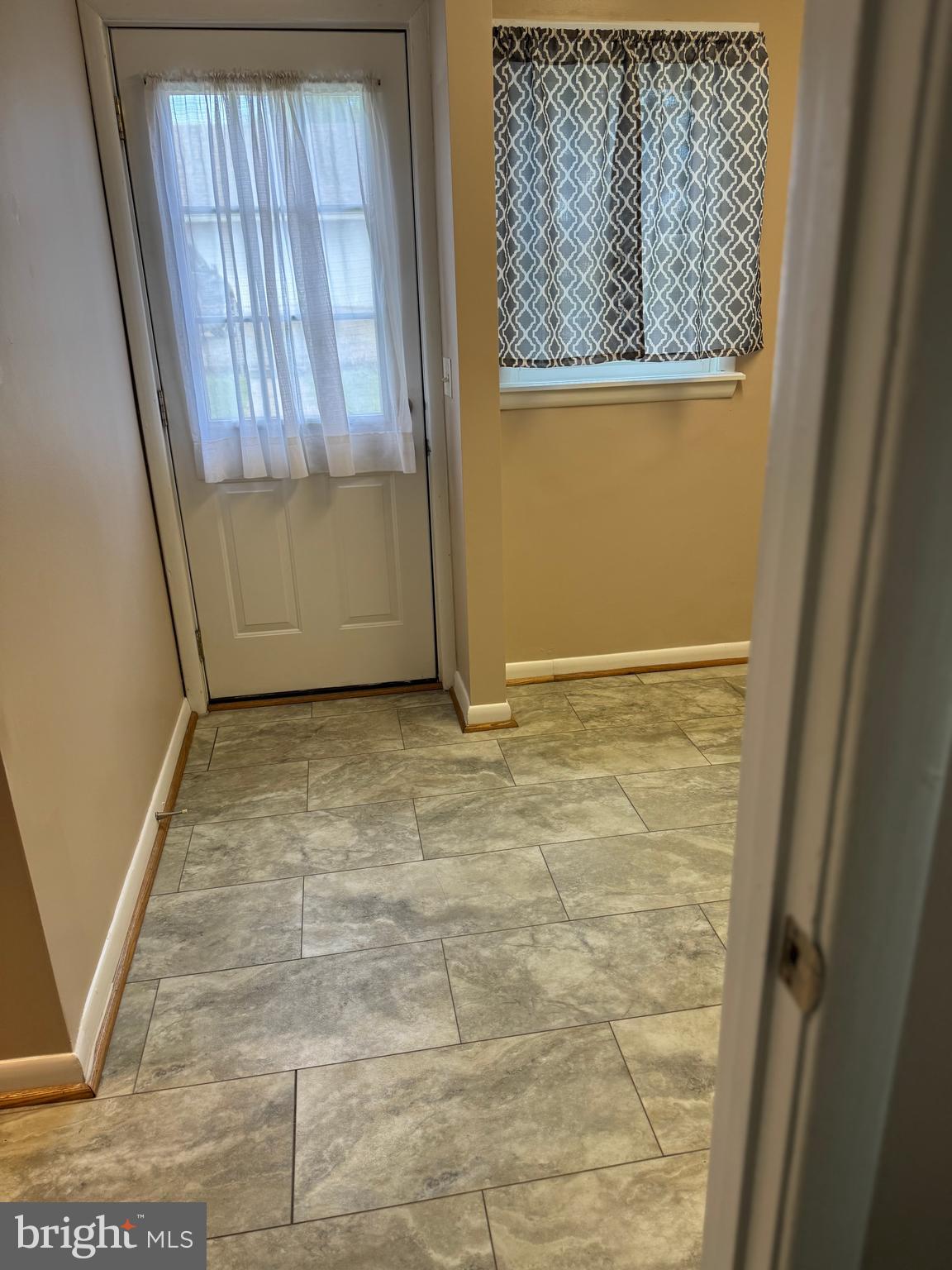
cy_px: 635
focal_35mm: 24
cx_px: 476
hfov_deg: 56.8
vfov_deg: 71.6
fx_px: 880
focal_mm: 6.76
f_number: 1.78
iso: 100
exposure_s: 1/126
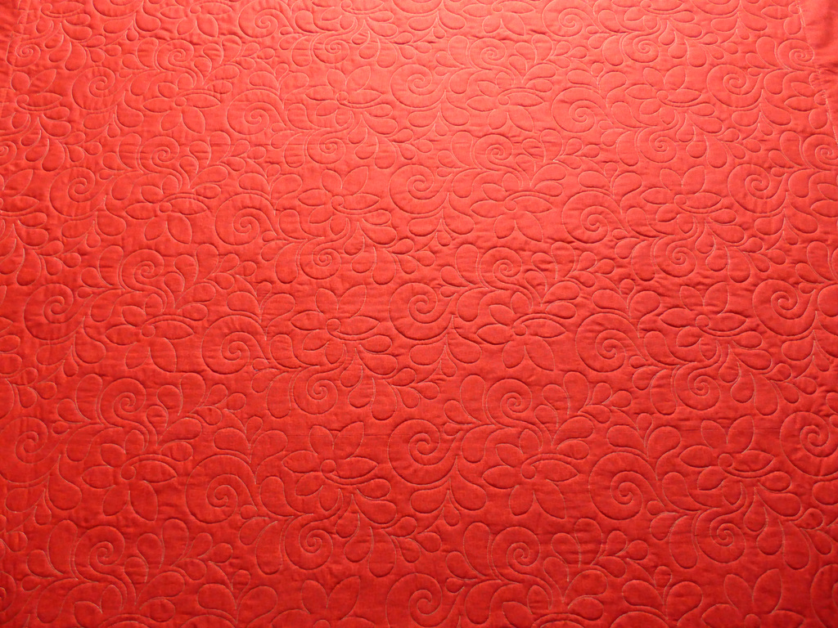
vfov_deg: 54.9
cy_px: 314
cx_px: 419
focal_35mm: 25
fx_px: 605
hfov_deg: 69.4
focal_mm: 4.3
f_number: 3.3
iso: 400
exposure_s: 1/15
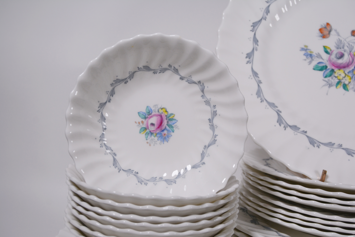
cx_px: 178
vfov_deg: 28.9
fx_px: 459
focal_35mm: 46
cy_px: 118
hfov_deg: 42.3
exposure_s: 1/160
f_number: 6.3
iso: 200
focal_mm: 31
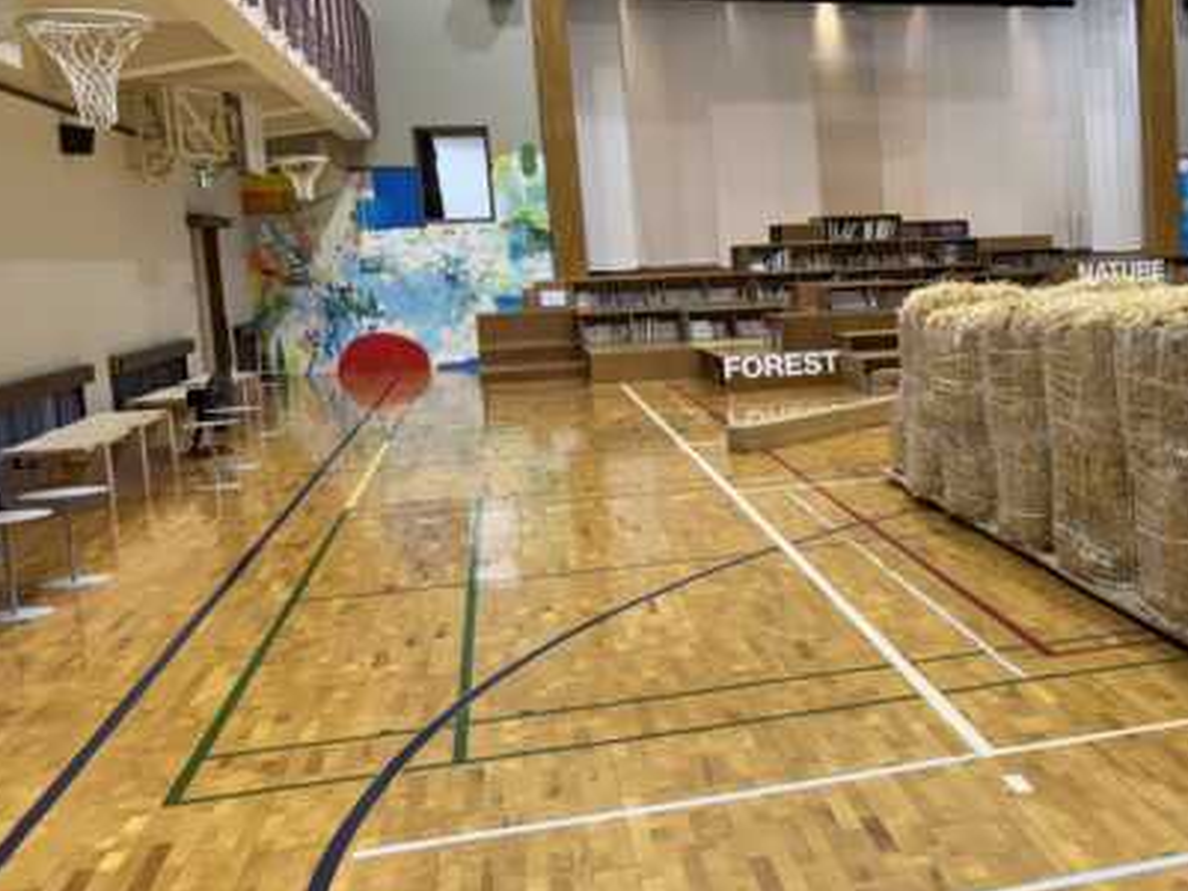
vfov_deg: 30.3
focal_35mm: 48
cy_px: 413
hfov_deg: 36.1
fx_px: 1647
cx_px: 1164
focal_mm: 6.76
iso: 160
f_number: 1.78
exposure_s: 1/120
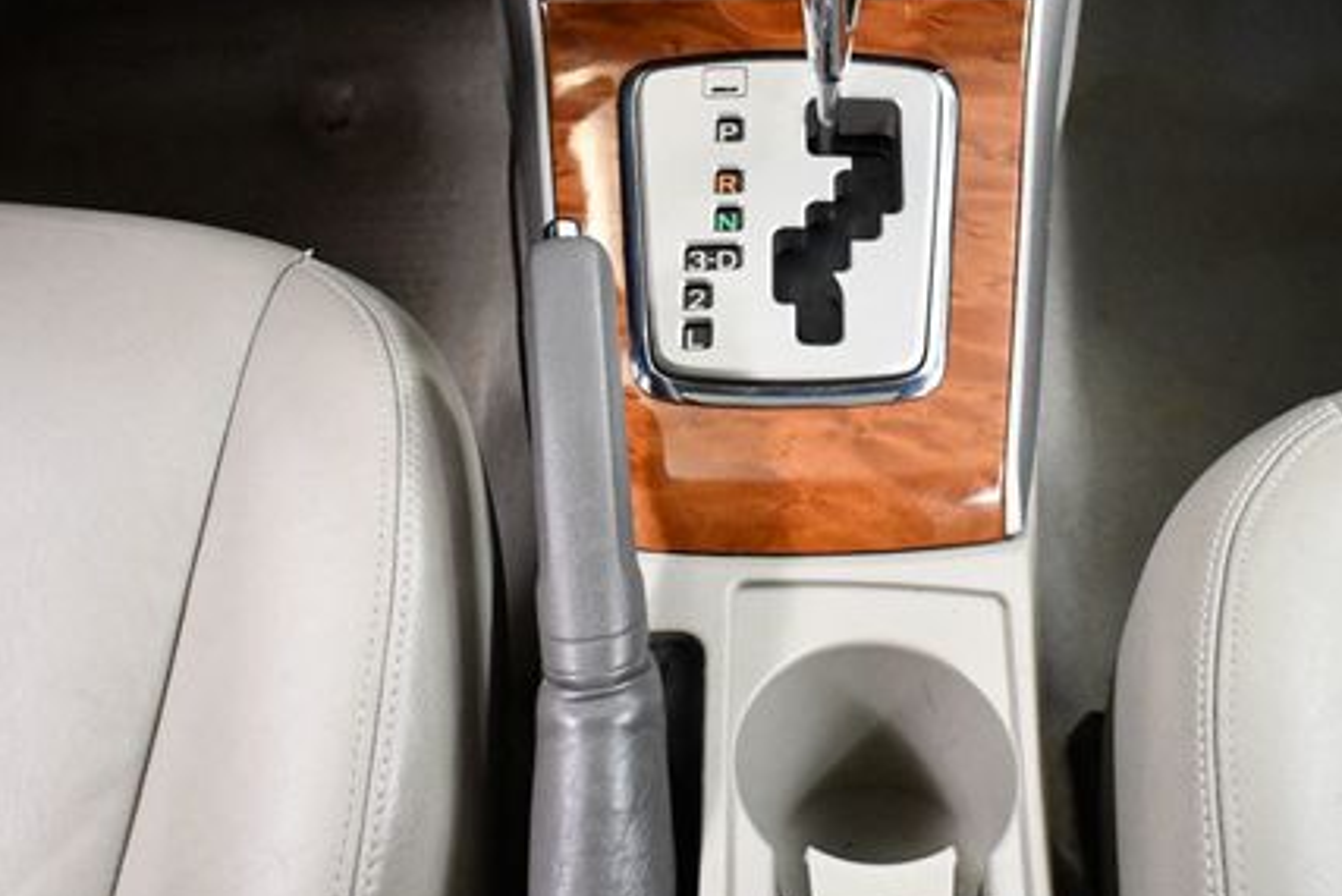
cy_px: 506
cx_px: 801
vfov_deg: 25.1
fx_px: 2014
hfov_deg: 36.7
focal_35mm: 54
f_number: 3.5
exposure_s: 1/100
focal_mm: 18
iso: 3200
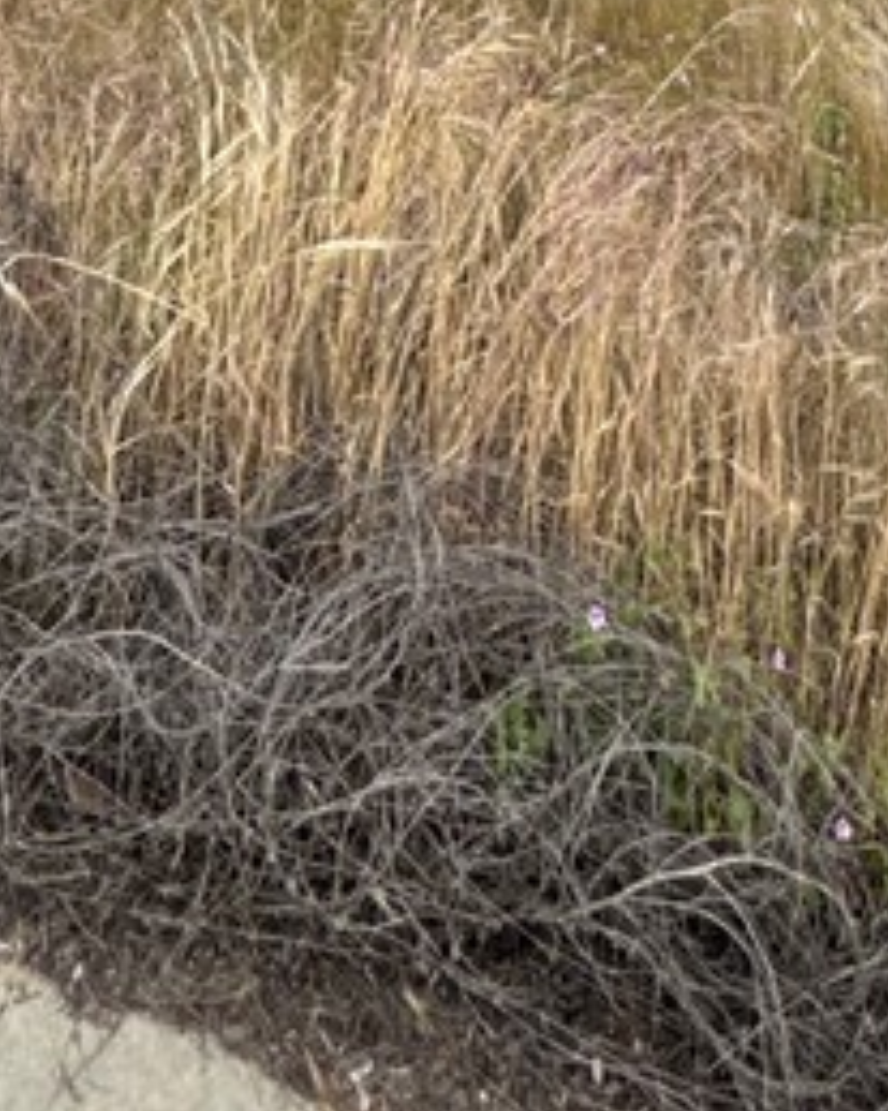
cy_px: -875
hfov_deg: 27.9
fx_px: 1775
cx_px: 592
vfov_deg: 22.0
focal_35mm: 54
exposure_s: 1/2770
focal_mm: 2.22
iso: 50
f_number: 2.2
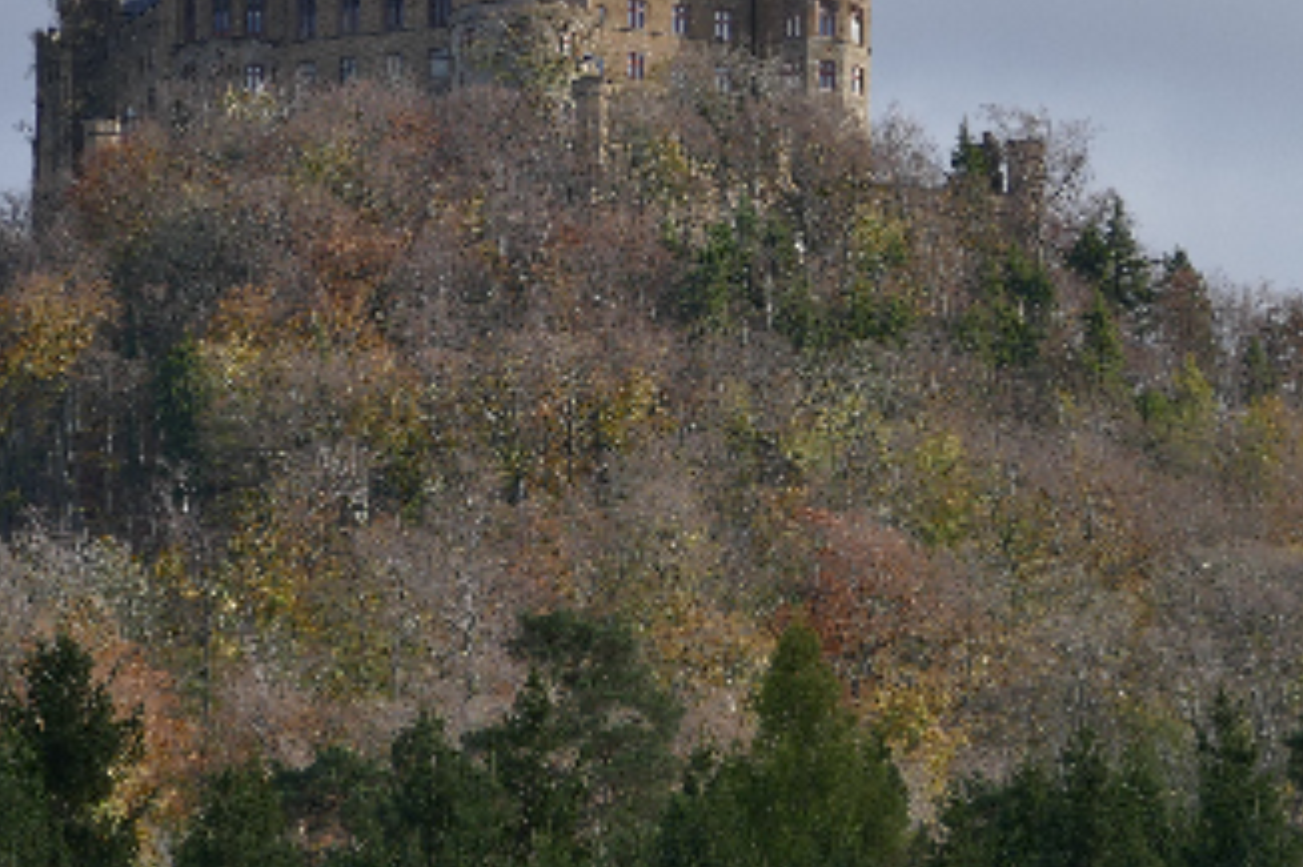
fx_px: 16640
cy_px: 264
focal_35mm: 460
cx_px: 655
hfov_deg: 4.5
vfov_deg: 3.0
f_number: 4
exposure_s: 1/1300
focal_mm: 73
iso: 125
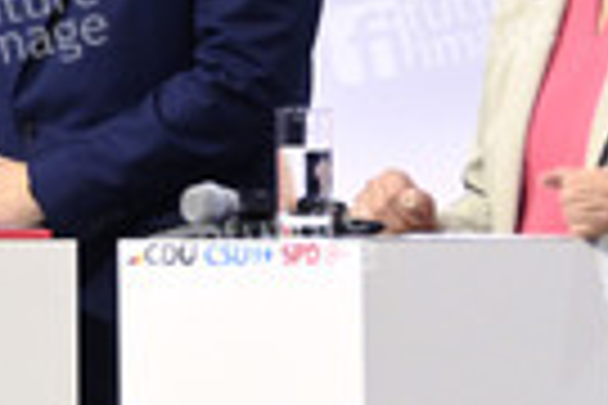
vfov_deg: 3.5
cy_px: -81
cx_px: -128
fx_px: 6535
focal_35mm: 387
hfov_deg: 5.3
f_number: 2.8
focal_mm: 116
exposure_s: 1/2500
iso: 8000
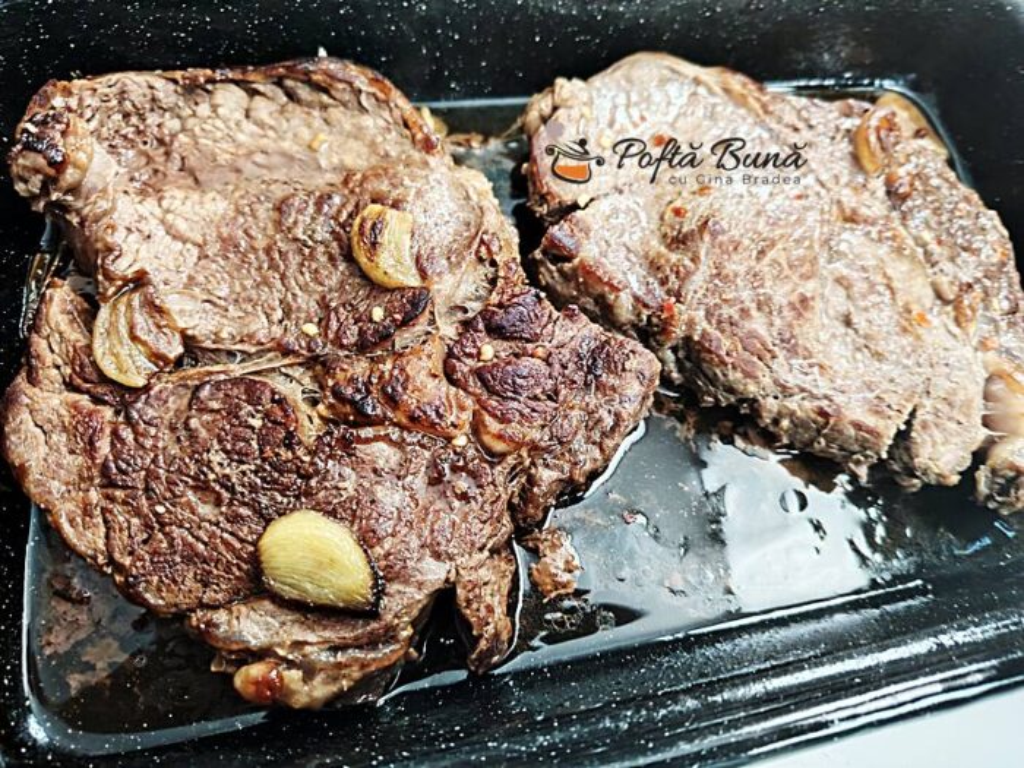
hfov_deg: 71.6
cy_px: 384
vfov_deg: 56.8
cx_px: 512
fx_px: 710
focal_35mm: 24
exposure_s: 1/25
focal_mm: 5.25
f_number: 1.75
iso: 638
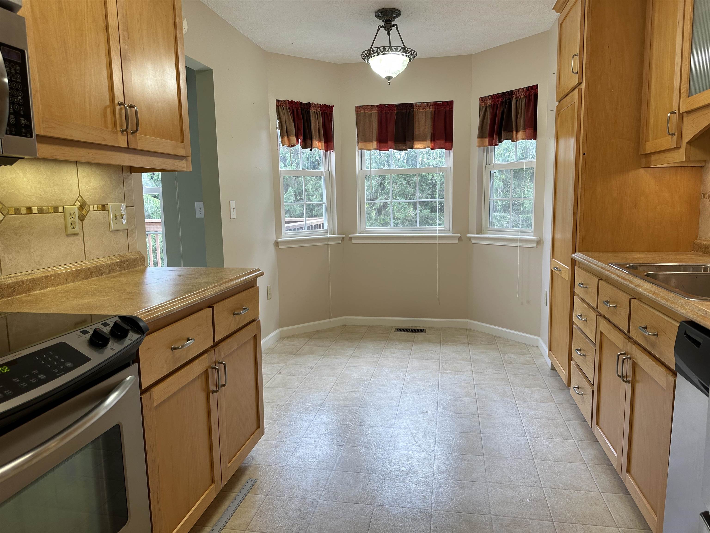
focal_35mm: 24
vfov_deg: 56.8
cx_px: 355
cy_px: 266
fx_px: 492
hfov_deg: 71.6
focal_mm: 6.86
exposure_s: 1/120
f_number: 1.78
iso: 100
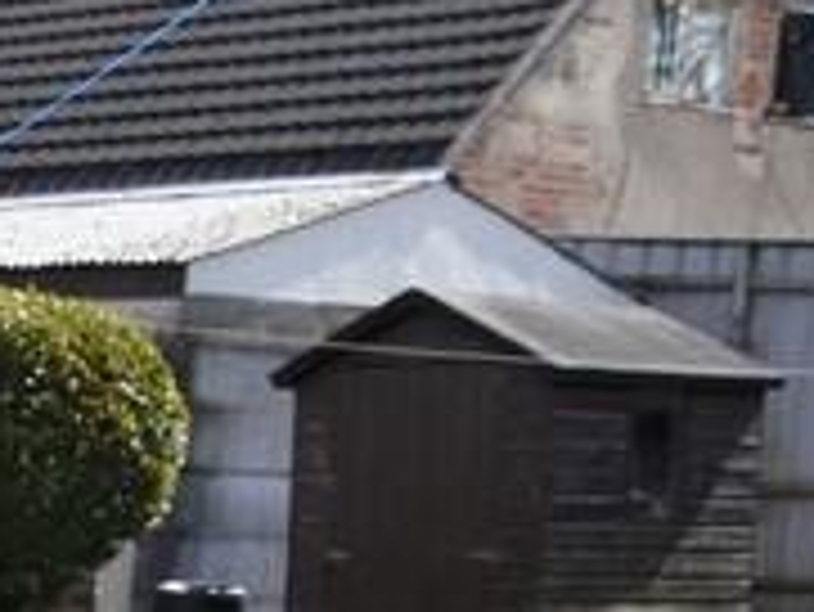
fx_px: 3459
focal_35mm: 147
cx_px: -1174
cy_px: 1303
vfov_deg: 9.3
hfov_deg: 11.1
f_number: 9
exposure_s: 1/320
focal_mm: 18
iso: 100
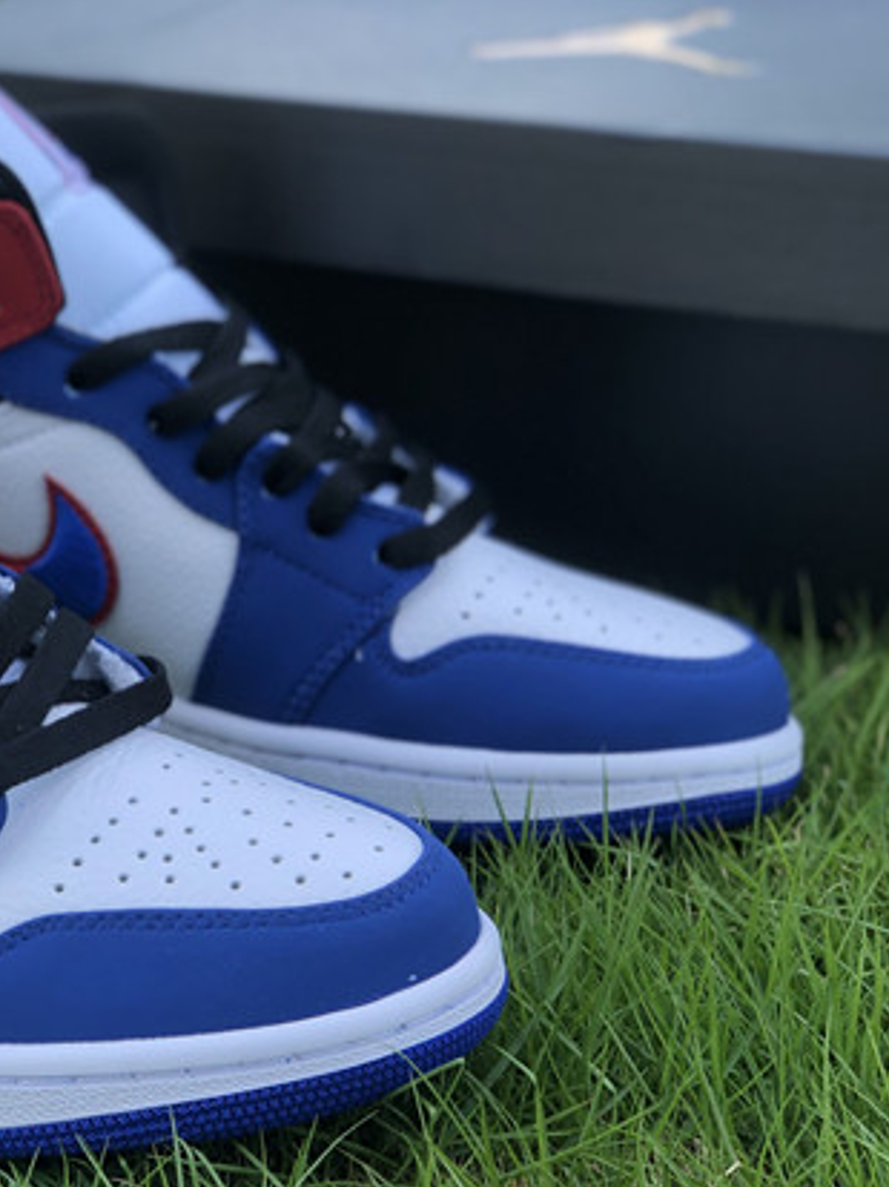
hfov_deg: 15.8
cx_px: 161
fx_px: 3188
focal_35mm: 93
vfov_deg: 21.1
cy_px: 704
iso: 16
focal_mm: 6
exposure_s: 1/149
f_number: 2.4
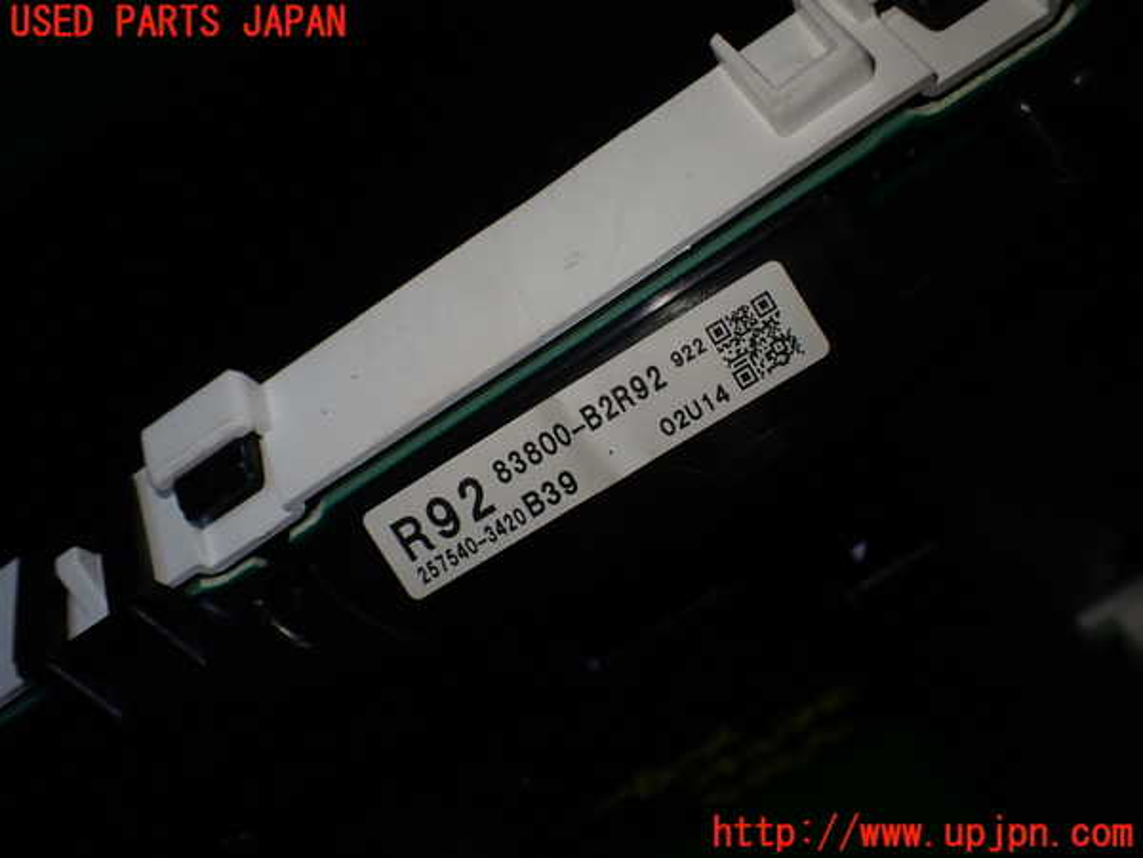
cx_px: 572
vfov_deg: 46.8
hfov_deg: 60.0
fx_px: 991
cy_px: 429
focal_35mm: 30
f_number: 2.3
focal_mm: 5.4
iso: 100
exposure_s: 1/200
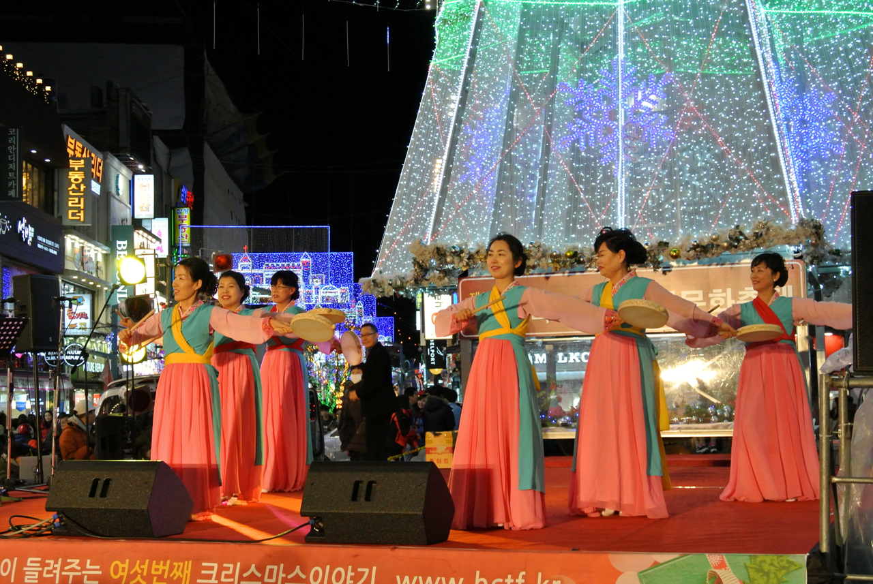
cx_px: 436
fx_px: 1360
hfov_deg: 35.6
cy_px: 292
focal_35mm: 56
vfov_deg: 24.3
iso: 800
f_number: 5
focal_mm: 21
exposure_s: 1/100
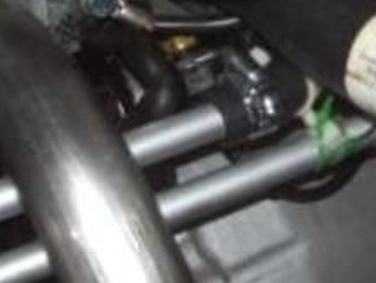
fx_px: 1217
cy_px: -26
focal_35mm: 112
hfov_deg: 17.1
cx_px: 381
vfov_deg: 13.0
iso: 100
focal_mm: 5.8
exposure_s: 1/40
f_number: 4.3
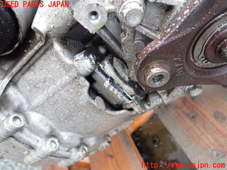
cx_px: 114
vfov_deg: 54.9
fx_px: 164
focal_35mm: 25
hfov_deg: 69.4
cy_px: 85
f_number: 2
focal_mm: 4.5
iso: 320
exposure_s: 1/30
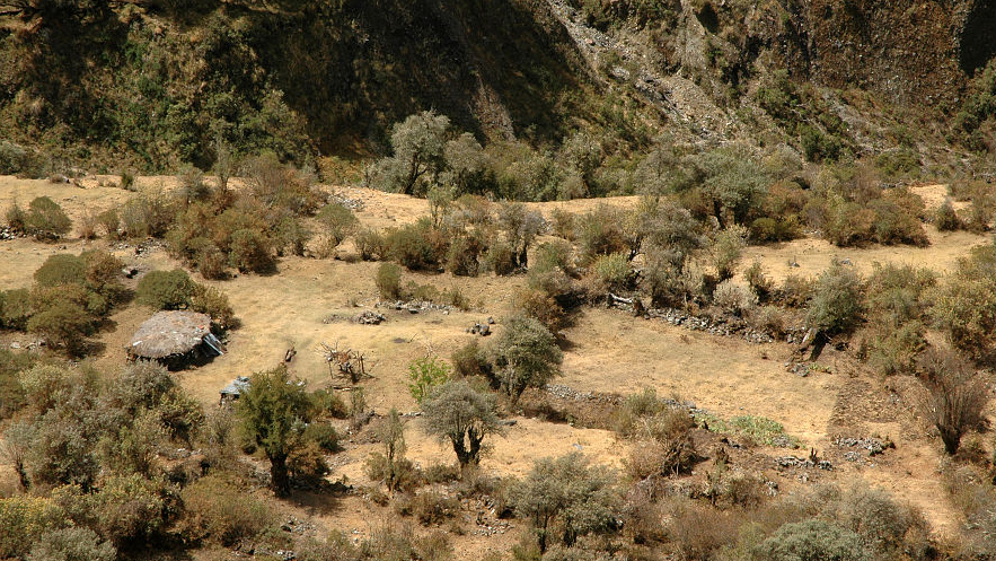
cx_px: 497
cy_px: 255
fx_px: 2958
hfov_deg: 19.1
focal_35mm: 112
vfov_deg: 10.8
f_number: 9
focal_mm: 70
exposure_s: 1/320
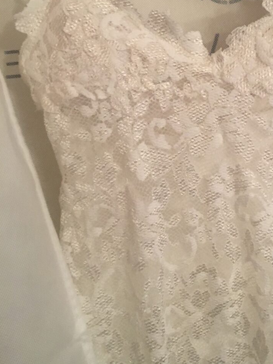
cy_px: 126
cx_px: 219
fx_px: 494
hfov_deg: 30.1
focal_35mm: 47
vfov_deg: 40.0
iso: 200
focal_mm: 4.15
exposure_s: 1/25
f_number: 2.2
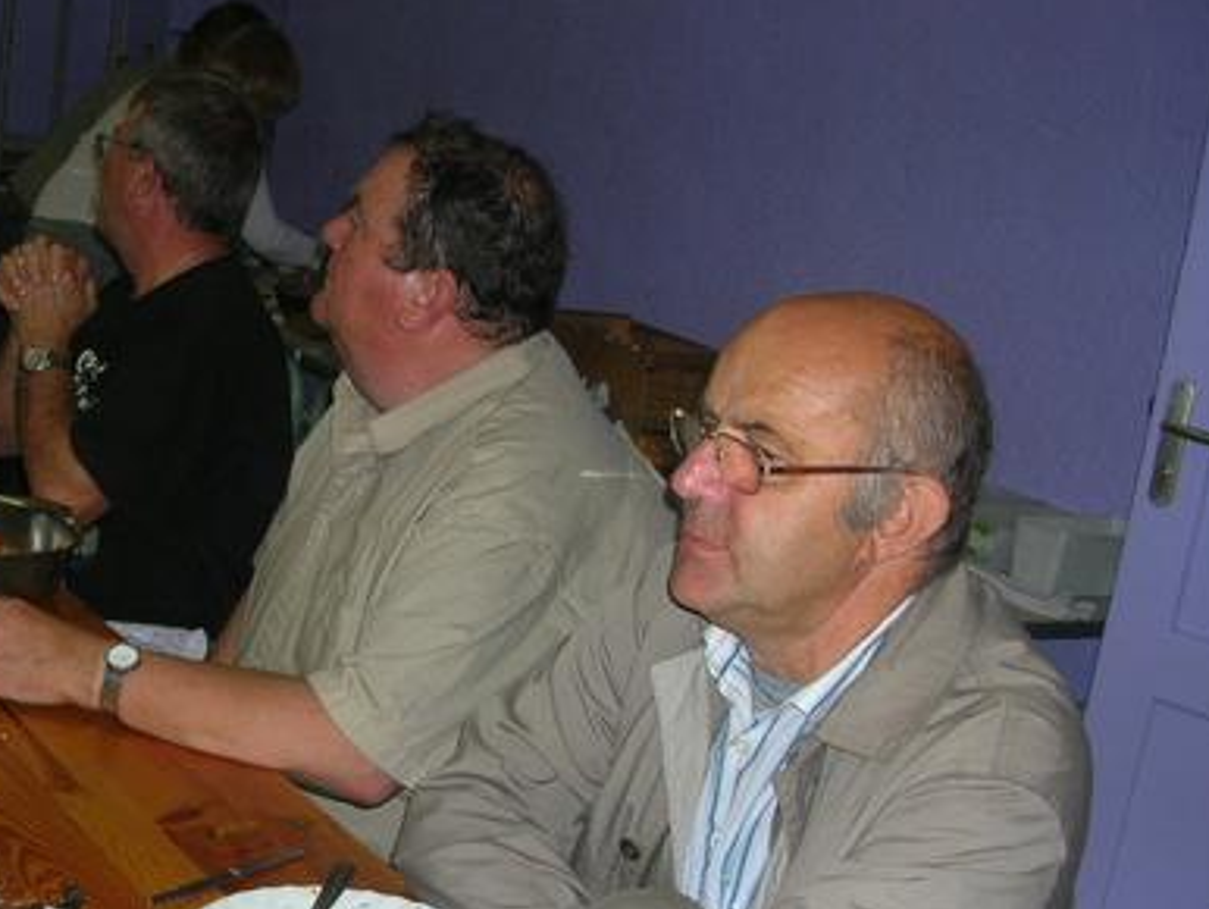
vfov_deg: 25.1
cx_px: 354
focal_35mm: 58
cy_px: 621
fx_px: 2027
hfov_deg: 32.8
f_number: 2.8
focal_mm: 5.8
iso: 62
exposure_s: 1/60.1
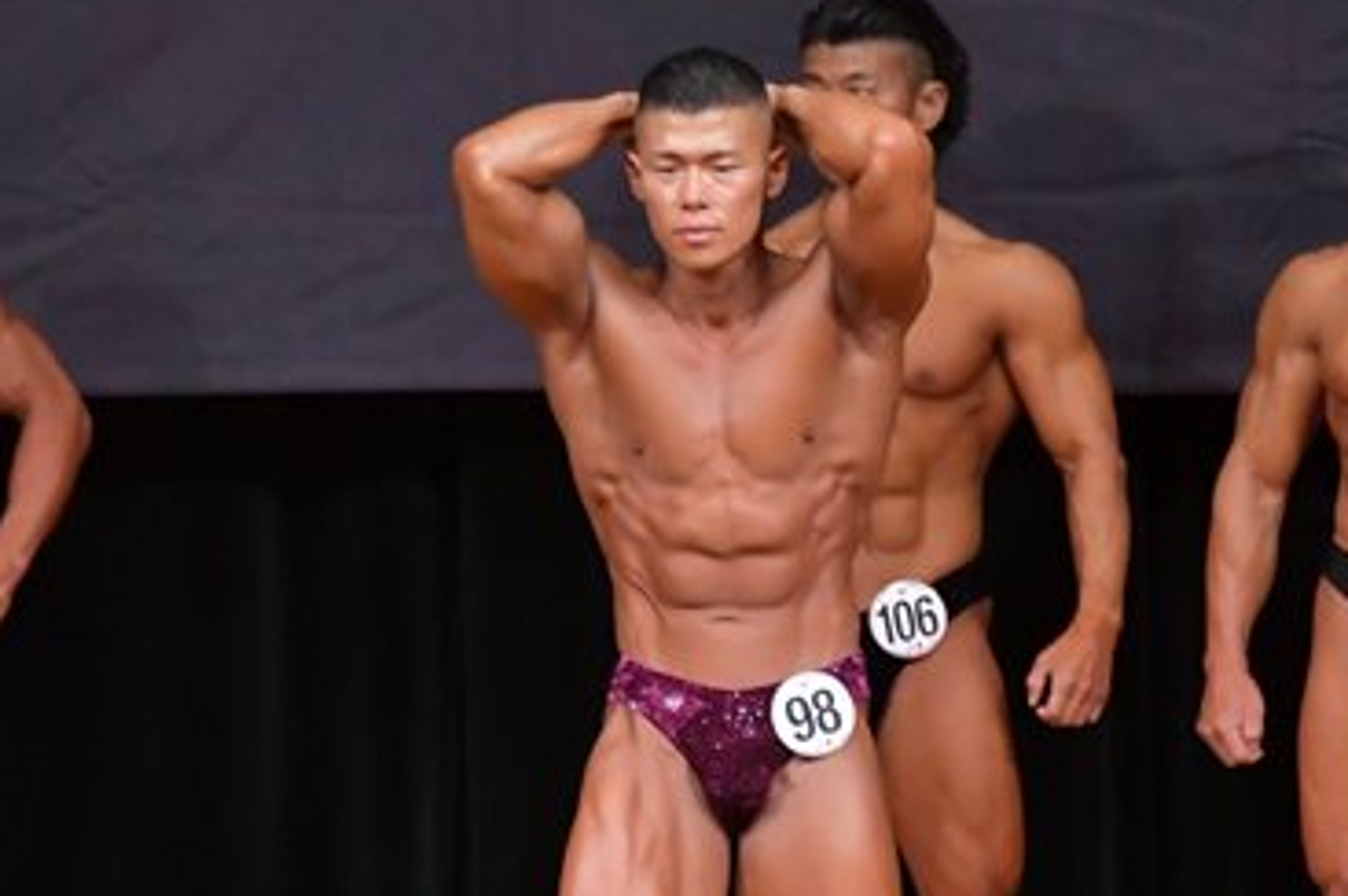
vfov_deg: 2.4
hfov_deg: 3.6
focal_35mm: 570
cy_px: 716
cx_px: 1008
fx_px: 21324
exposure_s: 1/400
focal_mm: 180
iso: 5000
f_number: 5.6
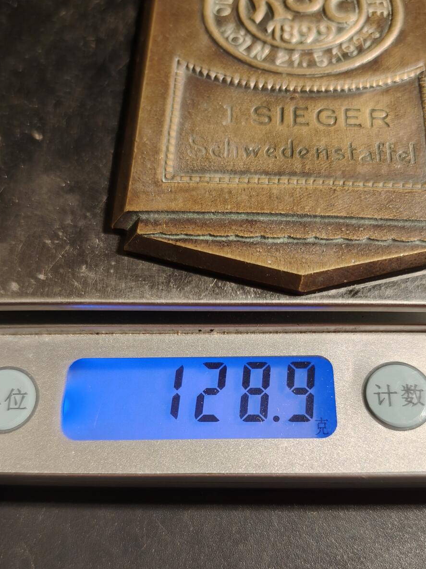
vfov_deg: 52.0
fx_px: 574
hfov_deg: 40.7
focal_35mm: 35
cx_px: 224
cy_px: 359
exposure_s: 1/100
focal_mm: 6.06
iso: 125
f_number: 1.6
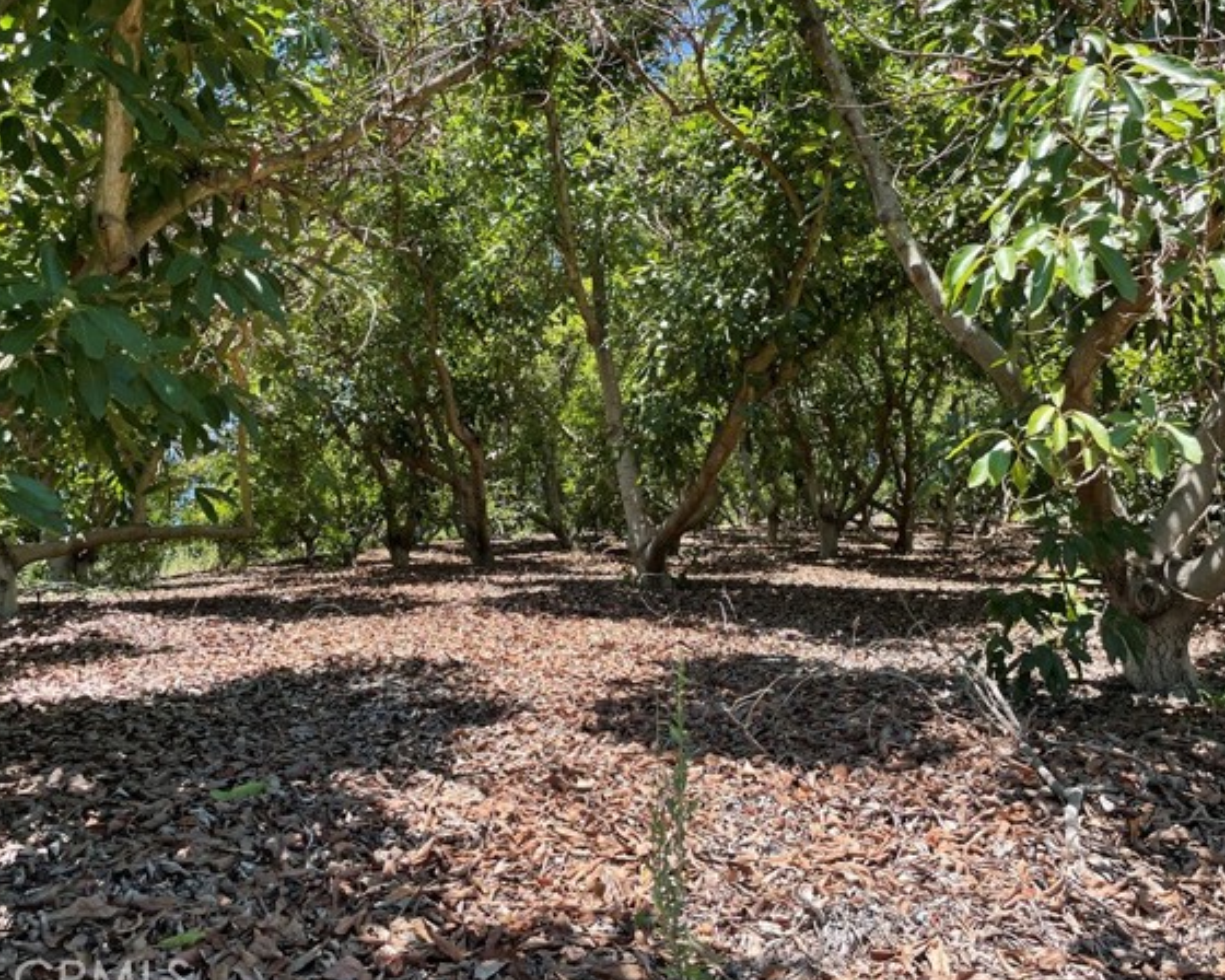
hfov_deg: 60.4
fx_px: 1051
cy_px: 486
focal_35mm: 29
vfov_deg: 50.0
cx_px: 595
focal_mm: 4.2
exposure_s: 1/682
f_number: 1.6
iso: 32
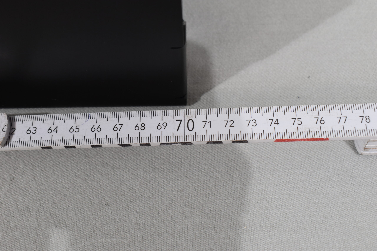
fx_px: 503
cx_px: 188
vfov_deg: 28.1
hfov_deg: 41.1
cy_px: 126
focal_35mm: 48
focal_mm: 32
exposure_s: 1/60
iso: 400
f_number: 7.1
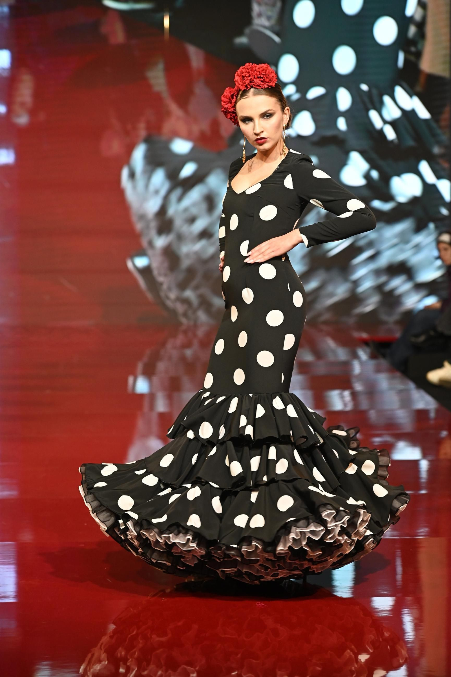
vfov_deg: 19.5
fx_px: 1976
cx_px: 226
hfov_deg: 13.0
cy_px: 338
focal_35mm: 105
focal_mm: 105
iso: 2000
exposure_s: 1/250
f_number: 4.5
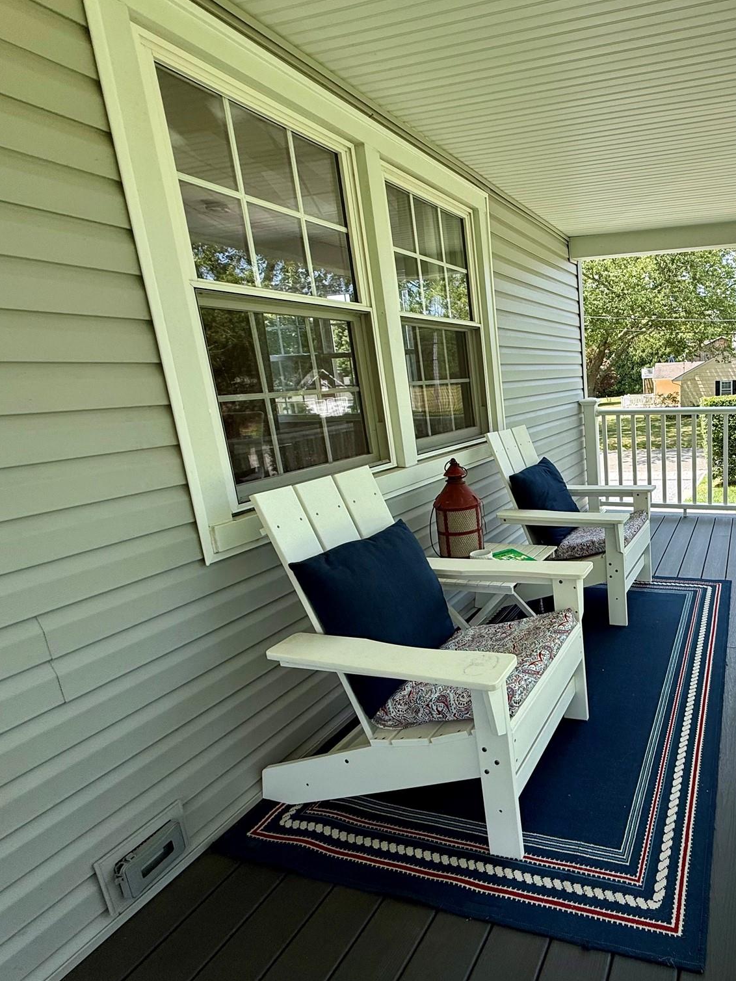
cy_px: 487
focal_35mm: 19
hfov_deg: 61.2
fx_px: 539
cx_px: 620
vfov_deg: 84.7
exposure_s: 1/300
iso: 50
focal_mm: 2.22
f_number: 2.2
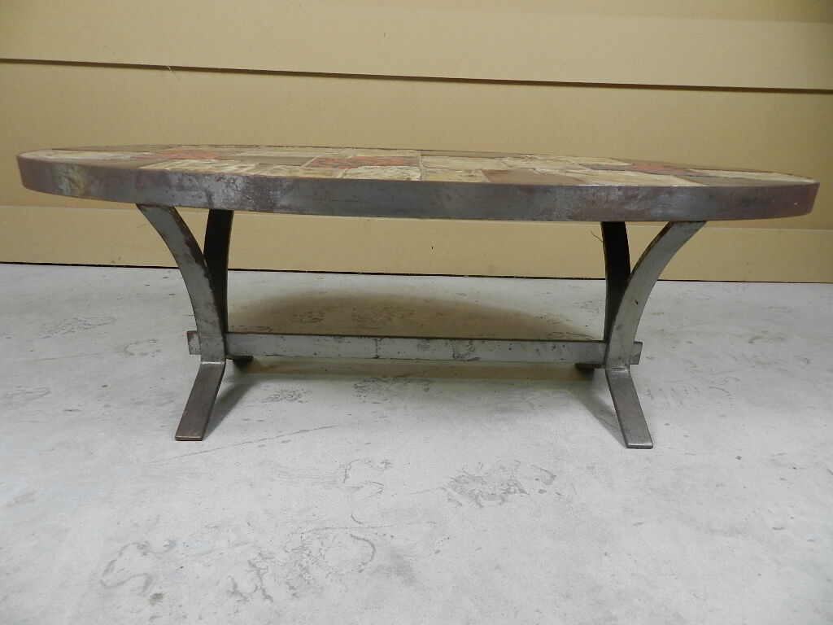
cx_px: 416
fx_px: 553
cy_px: 312
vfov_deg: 58.9
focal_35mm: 23
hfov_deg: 73.9
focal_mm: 4
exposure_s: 1/30
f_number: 3.4
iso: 180
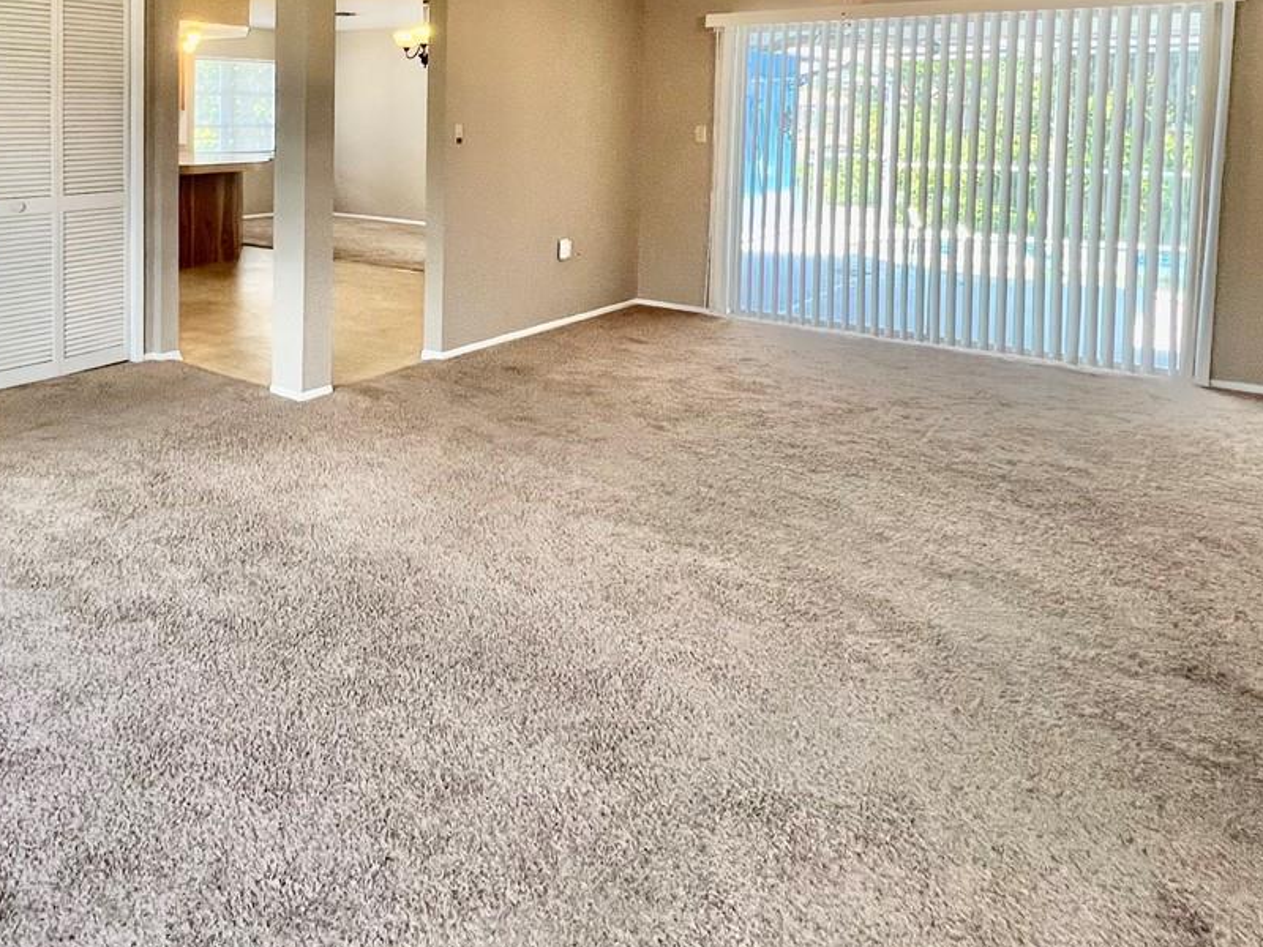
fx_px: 949
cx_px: 309
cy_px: 174
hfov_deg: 63.2
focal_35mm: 26
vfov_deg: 49.6
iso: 80
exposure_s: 1/120
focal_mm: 1.57
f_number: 1.8
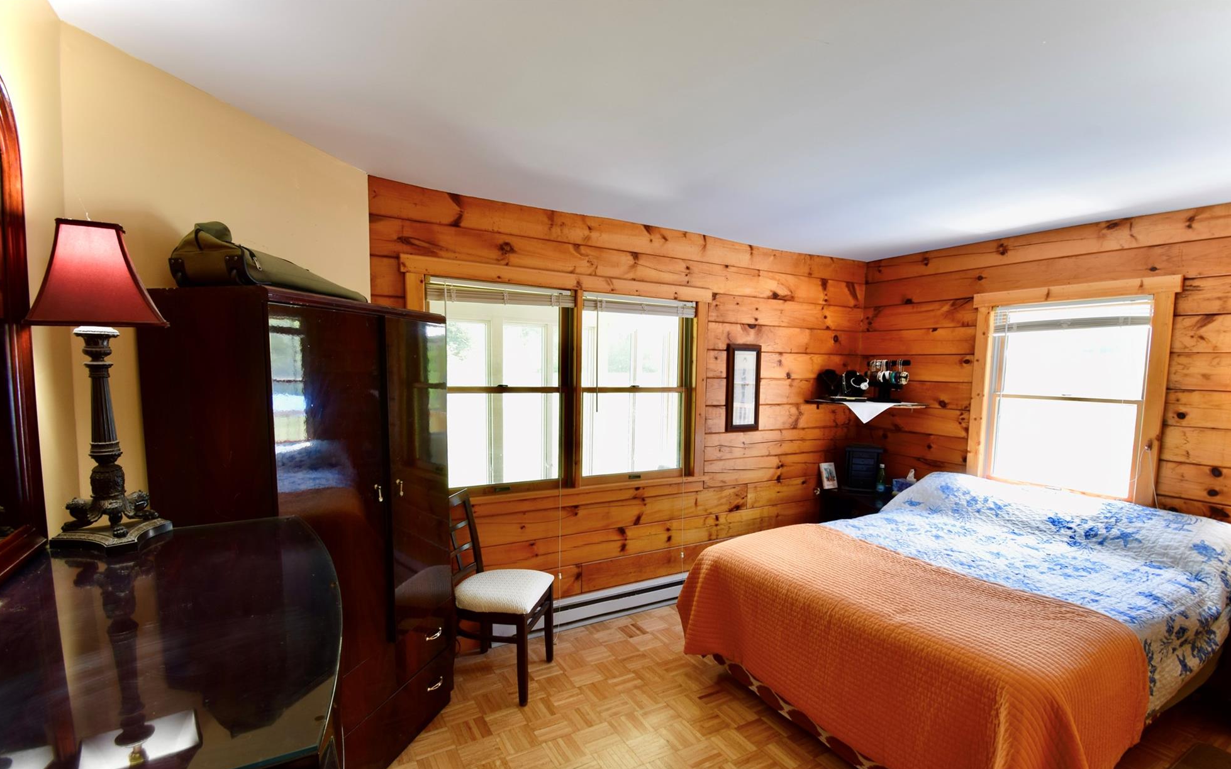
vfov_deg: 71.0
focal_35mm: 16
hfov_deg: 97.8
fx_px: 537
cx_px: 628
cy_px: 425
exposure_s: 1/3
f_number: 9
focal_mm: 10
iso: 100
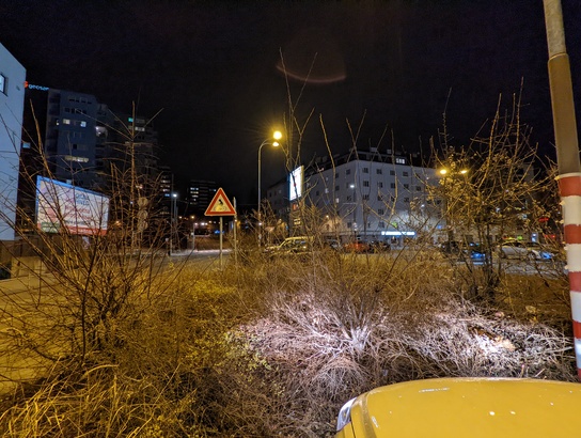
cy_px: 219
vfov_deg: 78.3
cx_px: 290
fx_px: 269
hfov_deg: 94.4
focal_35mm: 16
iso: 328
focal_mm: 2.35
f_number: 2.2
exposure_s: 1/25
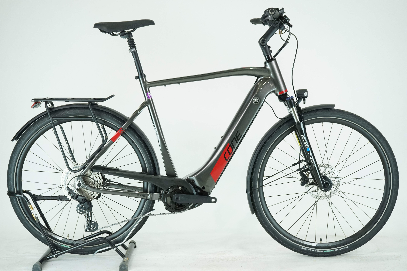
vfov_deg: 24.2
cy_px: 136
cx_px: 204
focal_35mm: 56
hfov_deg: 35.6
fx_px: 633
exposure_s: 1/200
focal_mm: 56
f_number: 5.6
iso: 1600
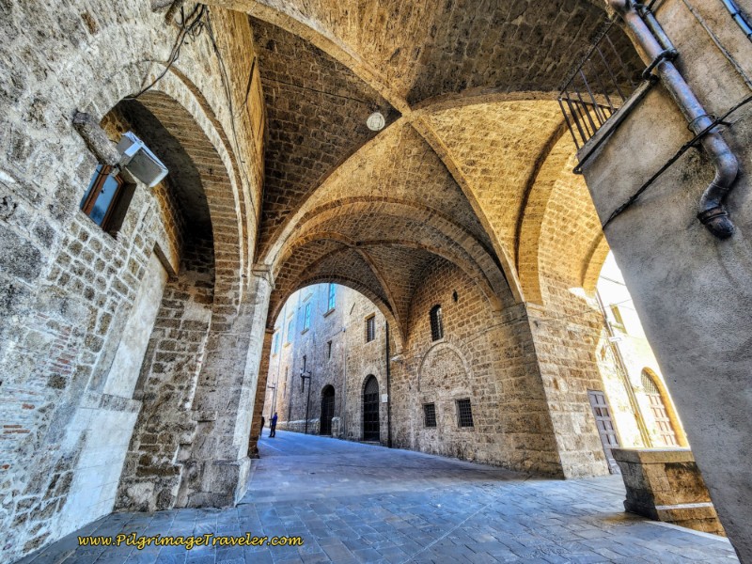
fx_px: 282
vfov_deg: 89.9
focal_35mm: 13
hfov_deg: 106.2
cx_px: 376
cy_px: 282
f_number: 2.2
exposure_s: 1/60
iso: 64
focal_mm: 2.2
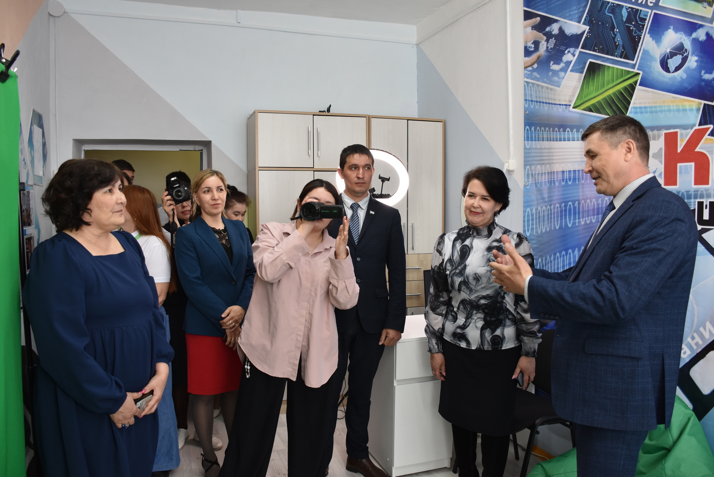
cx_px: 357
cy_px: 238
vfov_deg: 48.0
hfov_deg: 67.4
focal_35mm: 27
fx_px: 536
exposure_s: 1/100
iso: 400
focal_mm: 18
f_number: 5
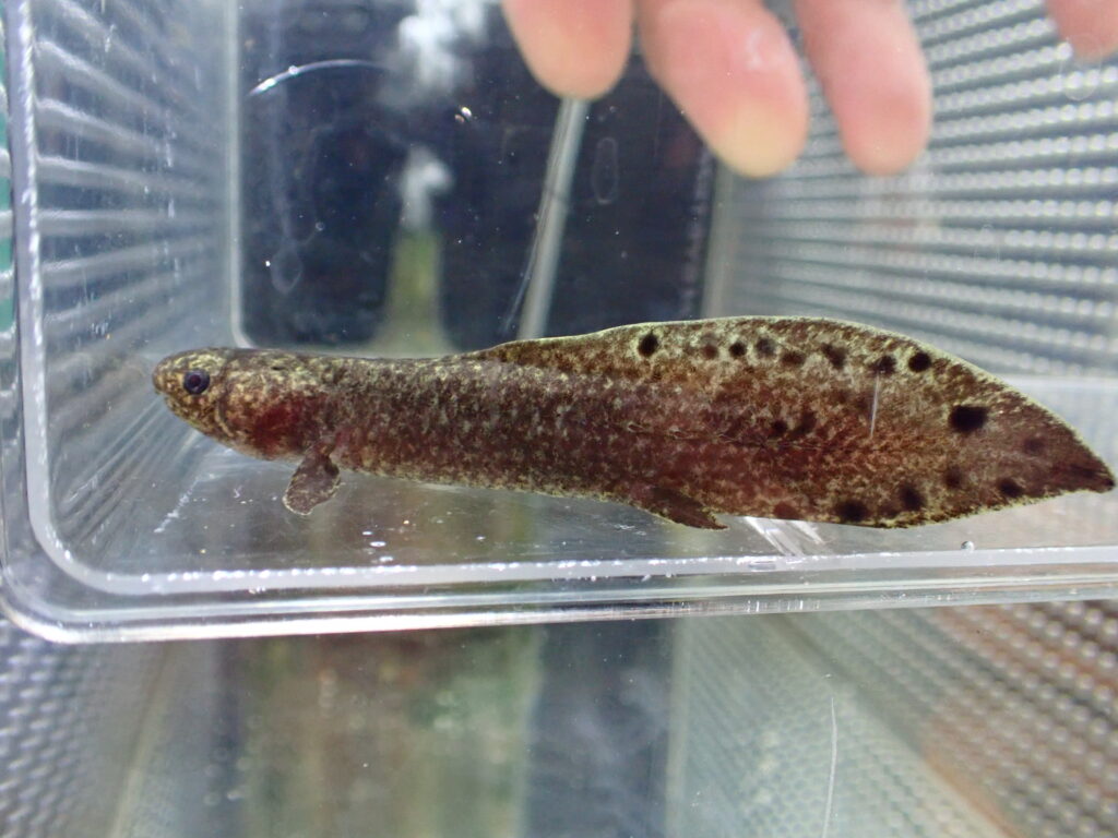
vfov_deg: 46.8
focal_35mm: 30
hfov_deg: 60.0
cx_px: 559
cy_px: 419
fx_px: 969
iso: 800
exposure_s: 1/50
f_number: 2.3
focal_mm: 5.4
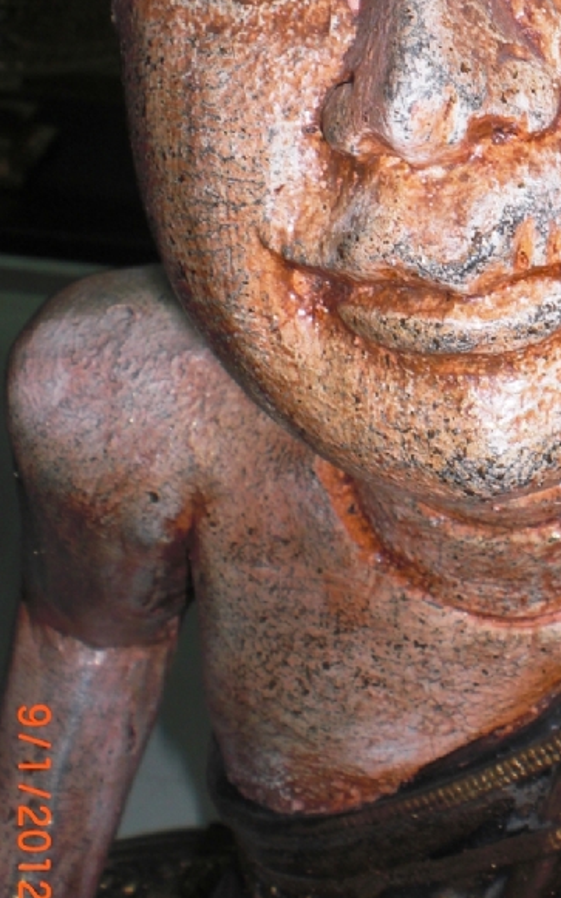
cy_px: 207
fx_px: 1737
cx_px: 504
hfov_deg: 18.1
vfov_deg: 28.5
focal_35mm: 71
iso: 64
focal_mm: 6.3
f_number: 5.6
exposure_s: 1/60
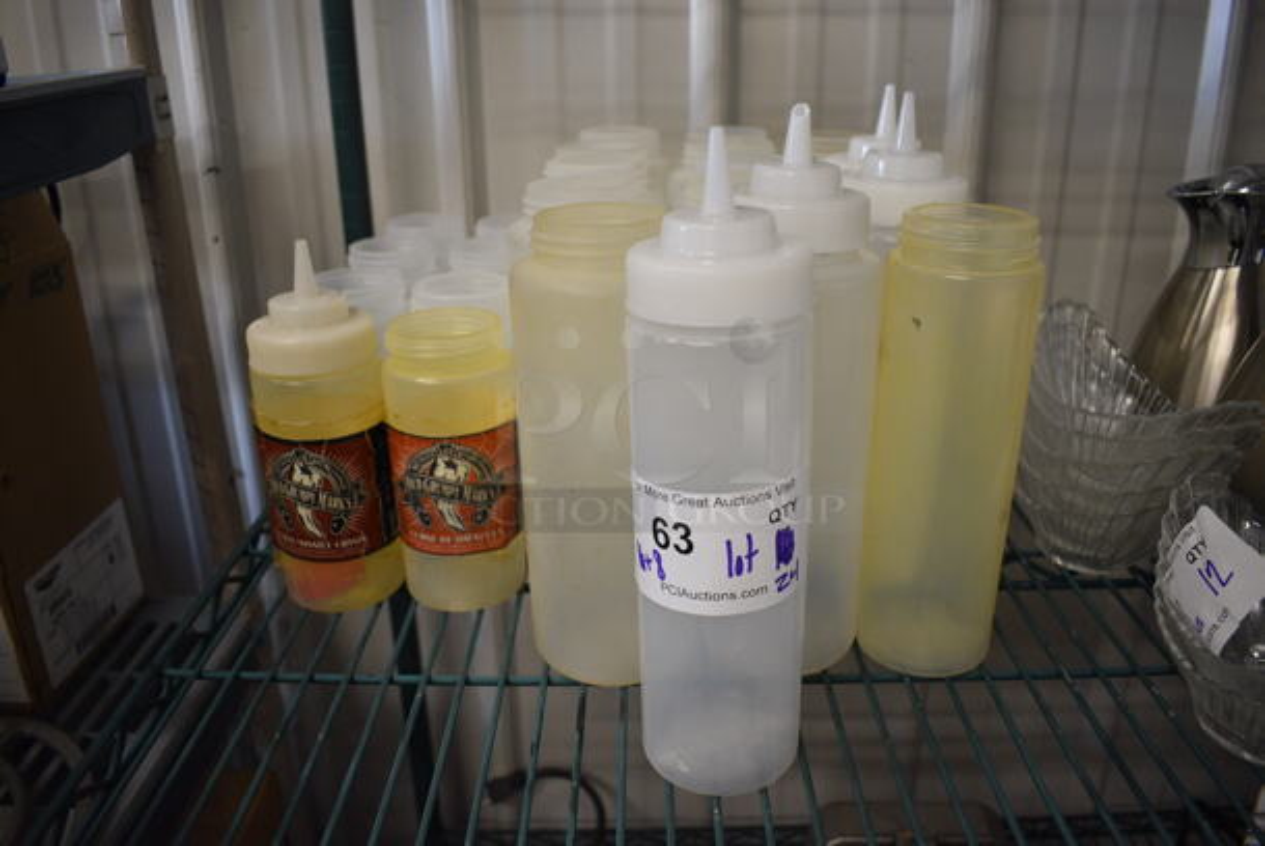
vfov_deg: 48.0
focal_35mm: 27
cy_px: 423
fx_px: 950
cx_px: 632
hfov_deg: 67.3
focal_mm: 18
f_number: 3.5
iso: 1000
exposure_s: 1/125
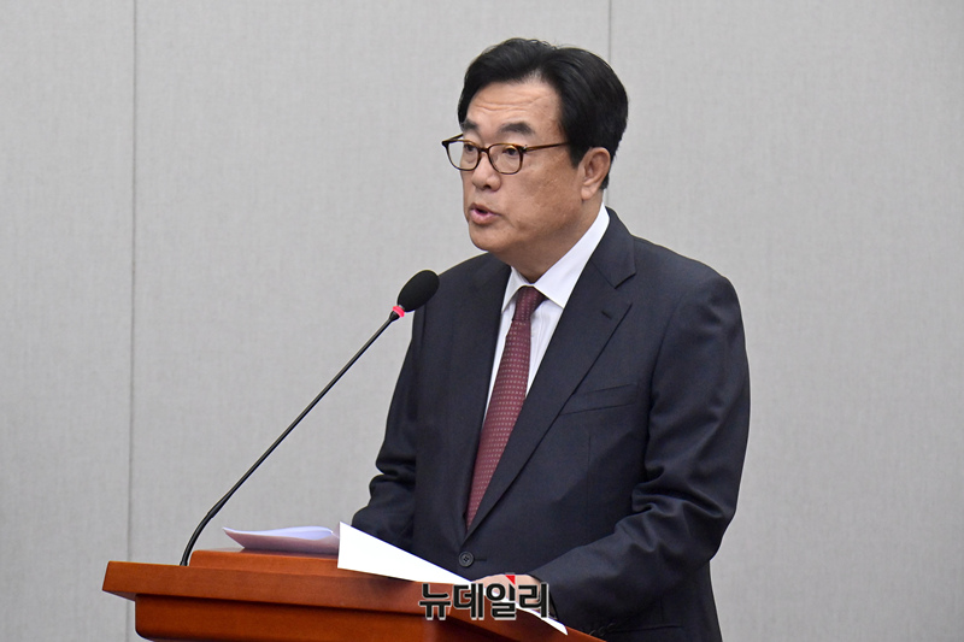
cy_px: 321
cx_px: 482
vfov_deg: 7.6
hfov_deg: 11.4
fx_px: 4819
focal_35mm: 180
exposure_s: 1/320
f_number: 8
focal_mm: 180
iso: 6400
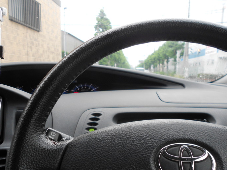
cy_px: 106
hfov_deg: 53.9
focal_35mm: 34
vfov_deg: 41.5
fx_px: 223
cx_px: 118
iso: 80
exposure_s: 1/30
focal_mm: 4.6
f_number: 3.2
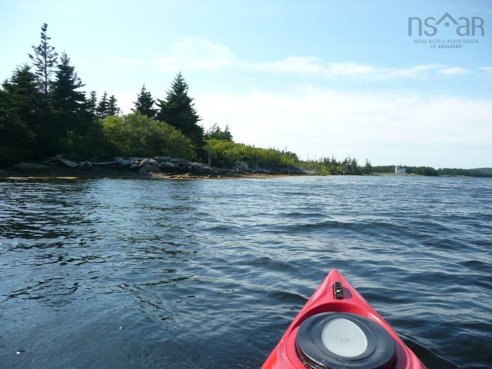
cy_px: 184
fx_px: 398
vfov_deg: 49.7
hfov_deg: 63.4
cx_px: 246
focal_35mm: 28
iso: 100
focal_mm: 4.6
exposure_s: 1/640
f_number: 3.3
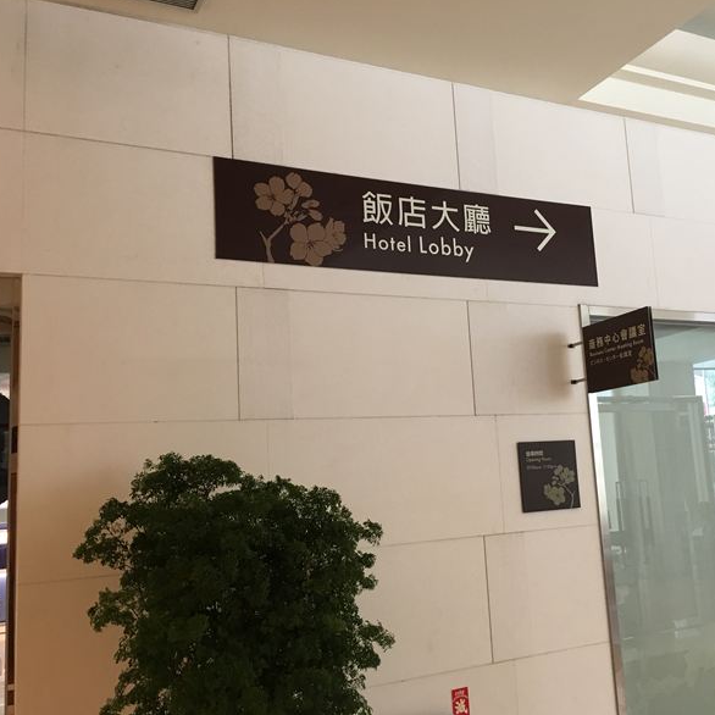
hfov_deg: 46.8
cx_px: 450
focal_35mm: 35
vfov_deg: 47.2
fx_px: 818
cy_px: 360
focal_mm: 4.15
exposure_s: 1/15
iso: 40
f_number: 2.2
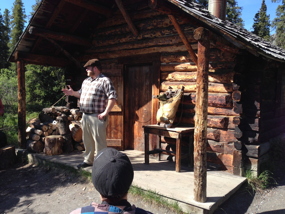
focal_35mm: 33
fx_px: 272
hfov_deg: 55.4
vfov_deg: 42.9
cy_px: 107
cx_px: 142
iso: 50
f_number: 2.4
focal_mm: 4.12
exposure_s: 1/661
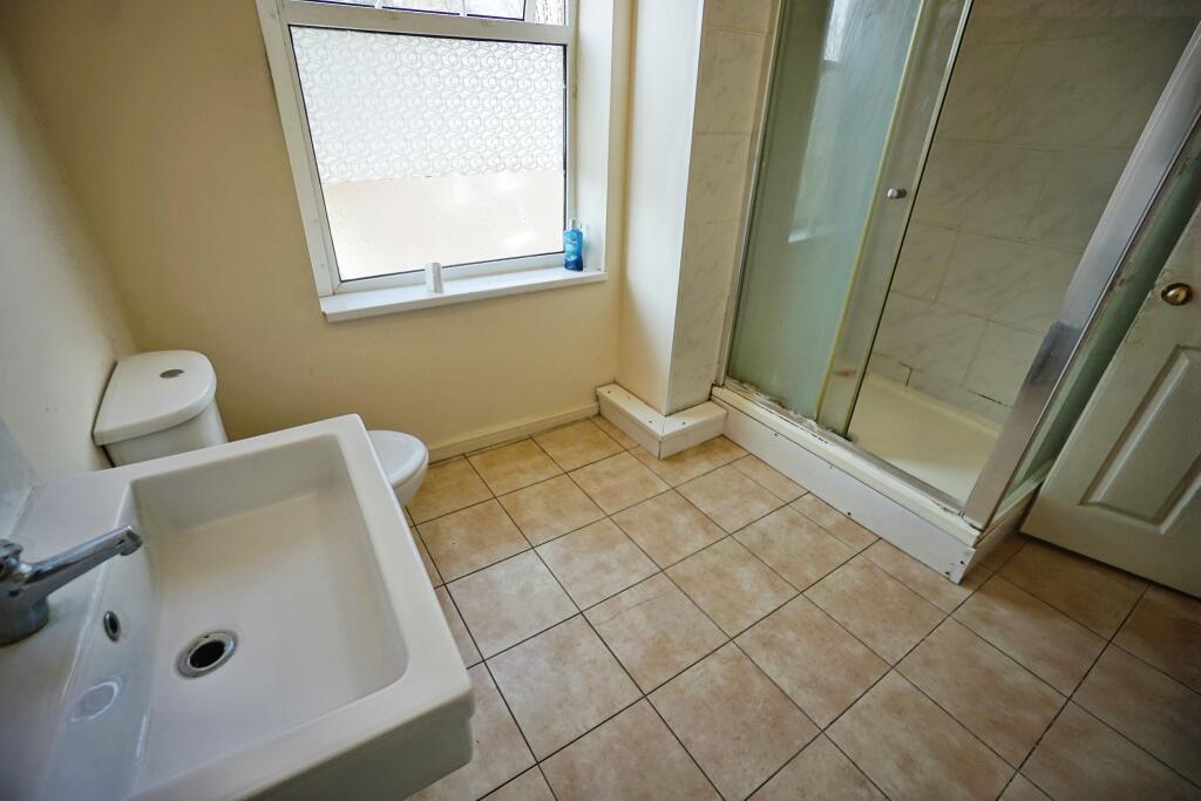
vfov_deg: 77.3
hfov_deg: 100.4
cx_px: 600
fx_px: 500
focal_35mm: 15
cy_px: 400
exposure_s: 1/60
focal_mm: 10
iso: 100
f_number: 4
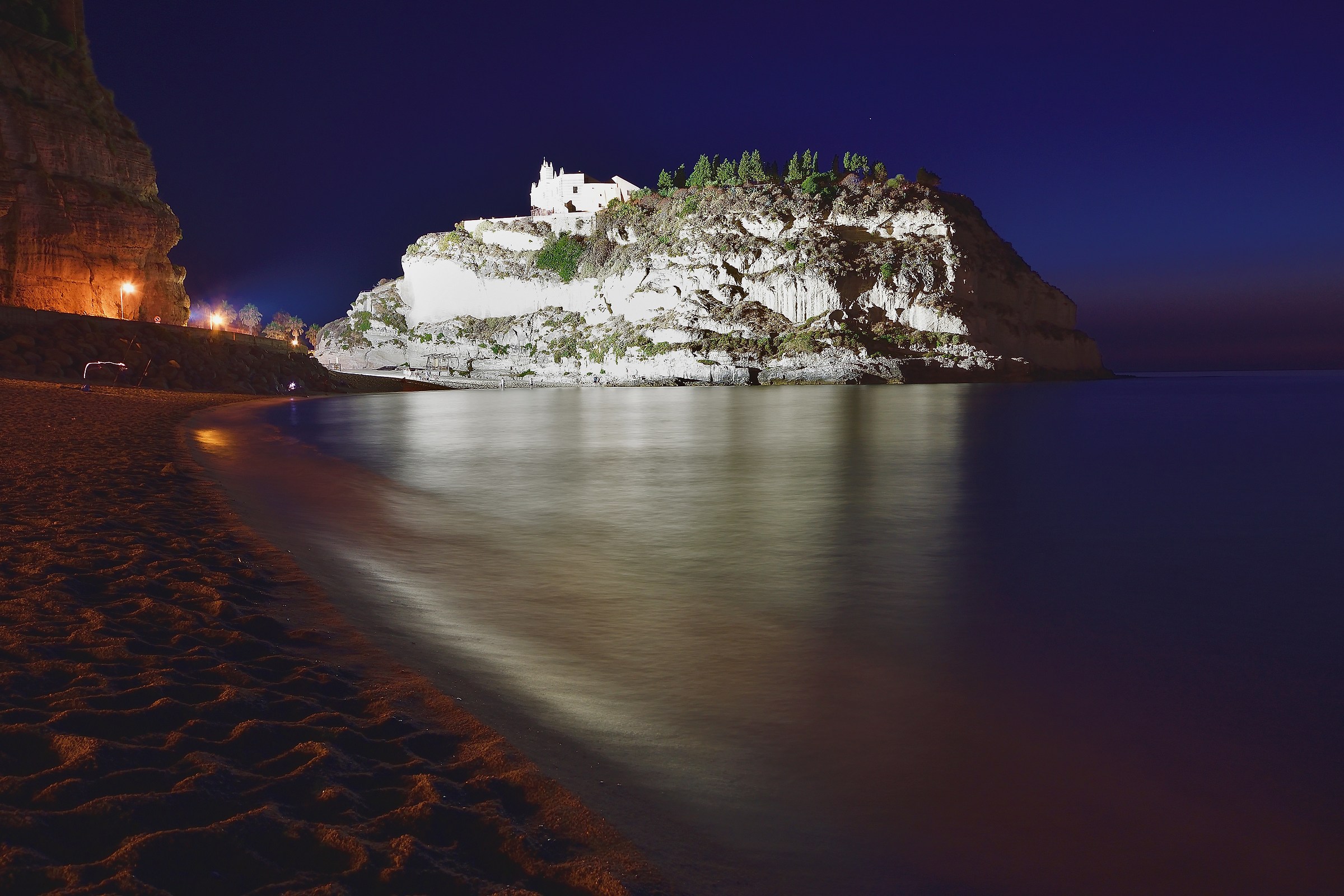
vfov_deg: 43.6
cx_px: 672
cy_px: 448
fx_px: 1120
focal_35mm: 30
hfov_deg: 61.9
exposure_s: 15
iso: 100
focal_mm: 20
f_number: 8
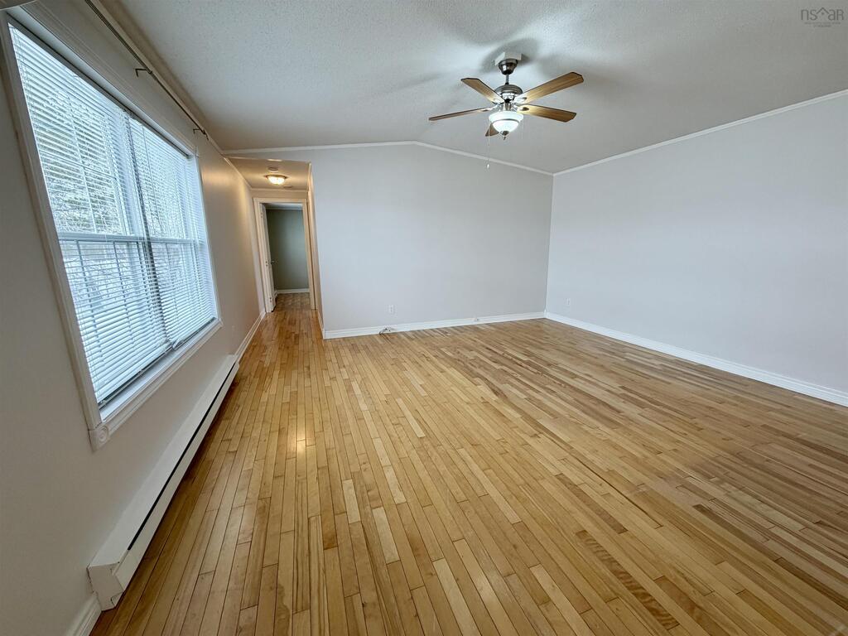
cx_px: 424
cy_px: 318
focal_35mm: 14
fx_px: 343
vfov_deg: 85.7
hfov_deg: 102.1
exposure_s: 1/120
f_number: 2.2
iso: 125
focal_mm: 2.22
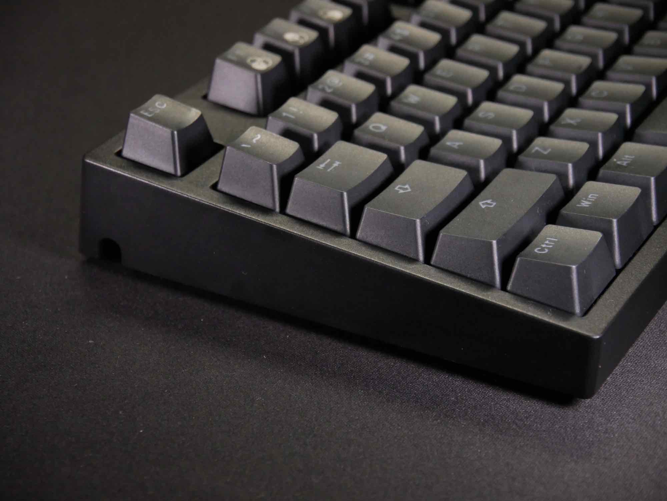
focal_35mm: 84
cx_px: 334
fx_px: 1619
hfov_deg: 23.3
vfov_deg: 17.6
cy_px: 250
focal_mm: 42
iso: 2000
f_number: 5.6
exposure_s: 1/100
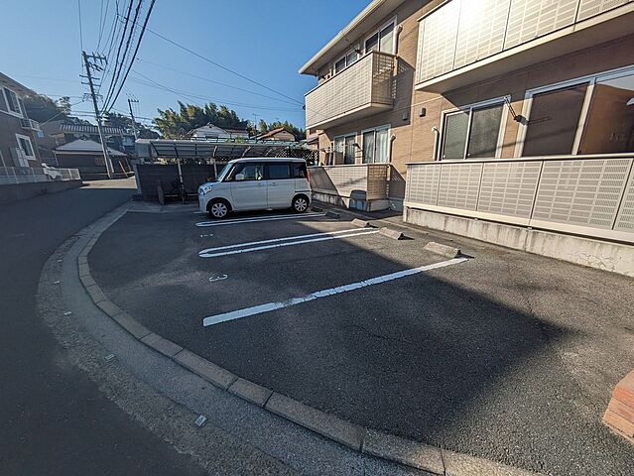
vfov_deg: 85.7
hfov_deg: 102.0
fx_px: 257
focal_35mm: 14
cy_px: 238
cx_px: 317
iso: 46
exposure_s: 1/3559
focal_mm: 1.83
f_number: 2.2
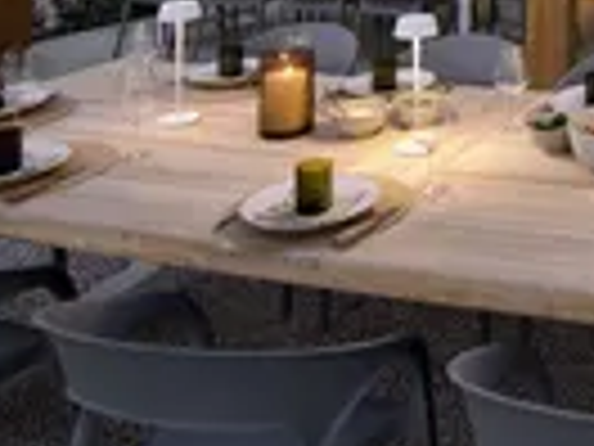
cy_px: -218
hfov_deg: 32.9
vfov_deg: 23.2
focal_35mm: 51
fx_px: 875
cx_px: 652
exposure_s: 1/50
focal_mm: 14
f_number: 3.5
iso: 250
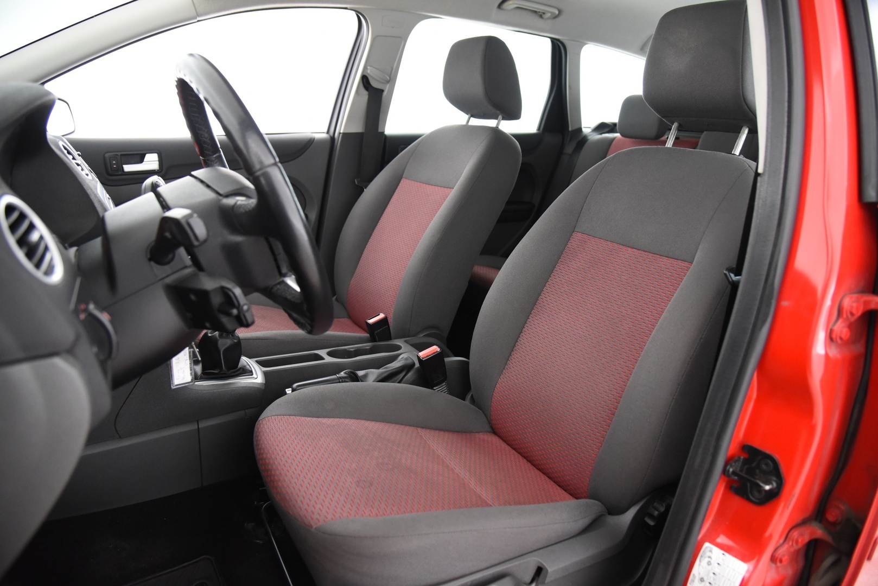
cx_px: 439
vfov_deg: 53.2
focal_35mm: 24
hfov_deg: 73.7
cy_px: 293
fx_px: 586
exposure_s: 1/20
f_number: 4
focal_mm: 24
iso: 4000
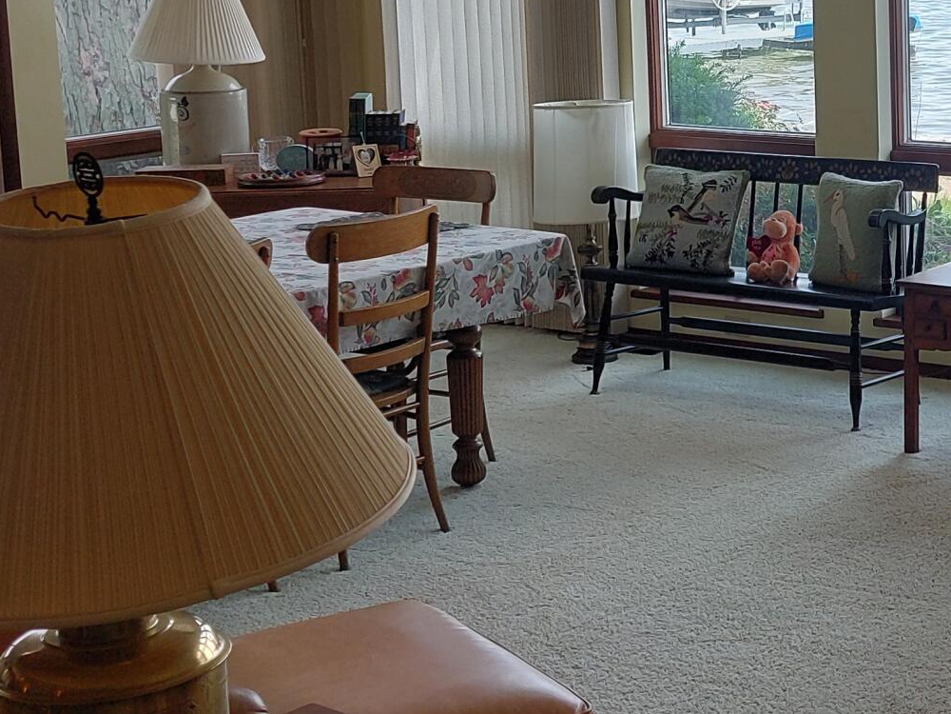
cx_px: 904
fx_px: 1978
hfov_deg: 25.9
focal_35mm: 72
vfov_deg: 20.3
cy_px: 206
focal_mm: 5.23
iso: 25
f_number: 1.8
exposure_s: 1/226
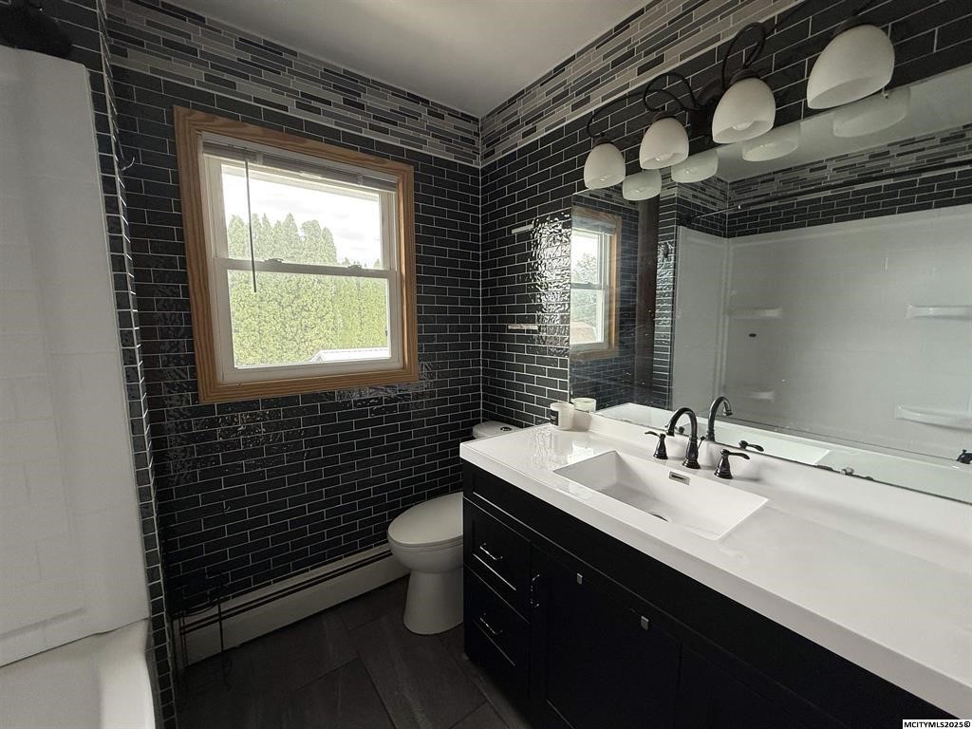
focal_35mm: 14
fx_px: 393
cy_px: 364
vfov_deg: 85.7
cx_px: 486
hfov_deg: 102.1
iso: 160
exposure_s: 1/99
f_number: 2.2
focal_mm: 2.22
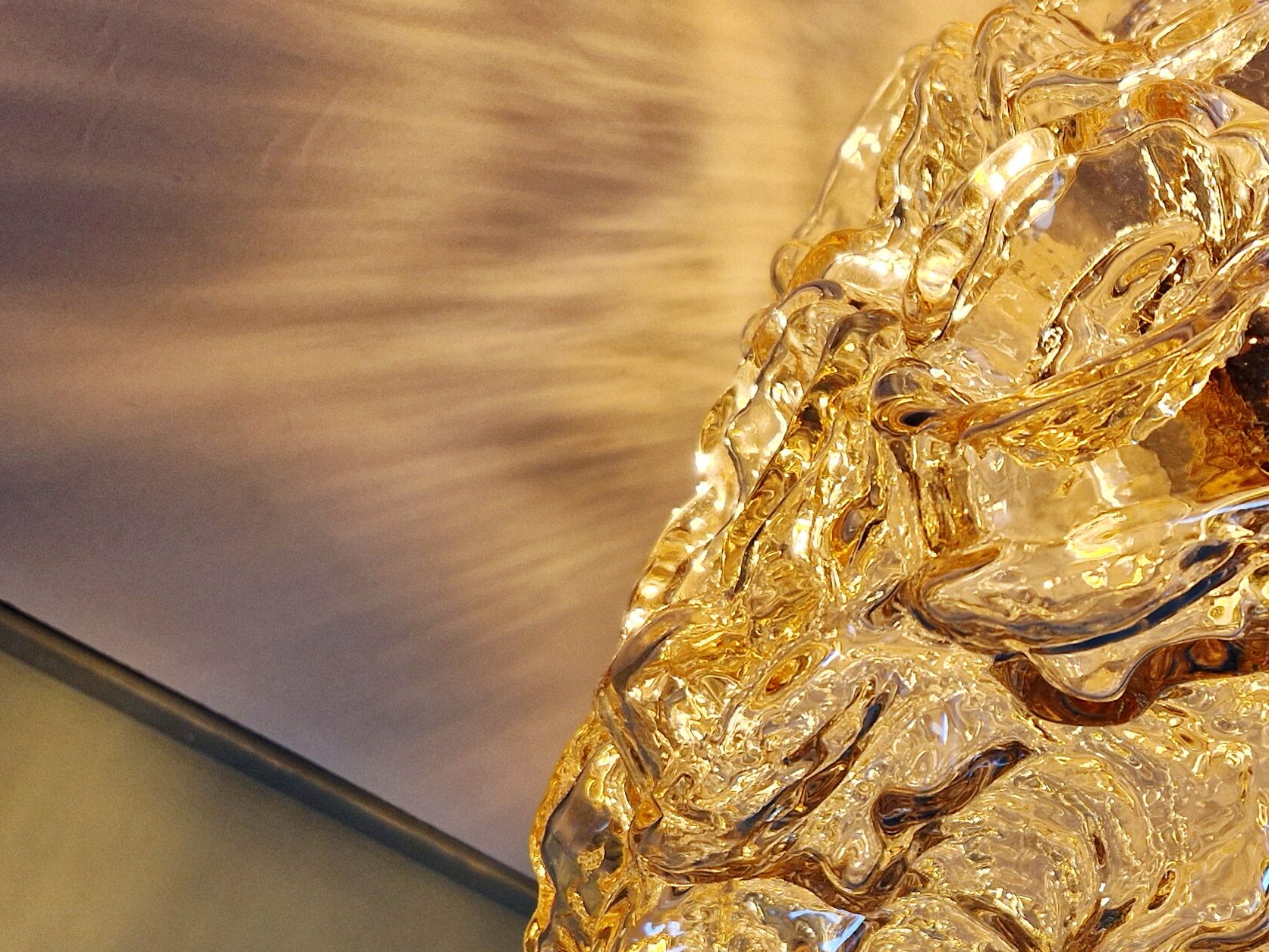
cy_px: 859
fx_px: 2016
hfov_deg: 30.8
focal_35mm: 55
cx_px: 1424
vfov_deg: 25.7
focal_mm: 5.4
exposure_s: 1/100
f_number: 1.8
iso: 50
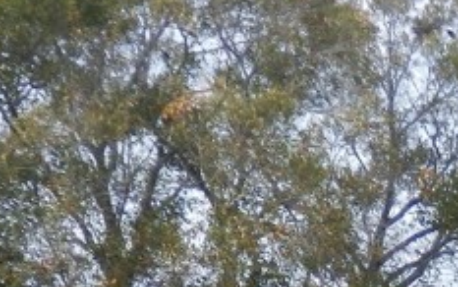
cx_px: 476
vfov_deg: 6.8
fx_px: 2323
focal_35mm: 186
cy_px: 633
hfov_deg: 11.1
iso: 80
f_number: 3.7
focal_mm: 7.3
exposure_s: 1/200
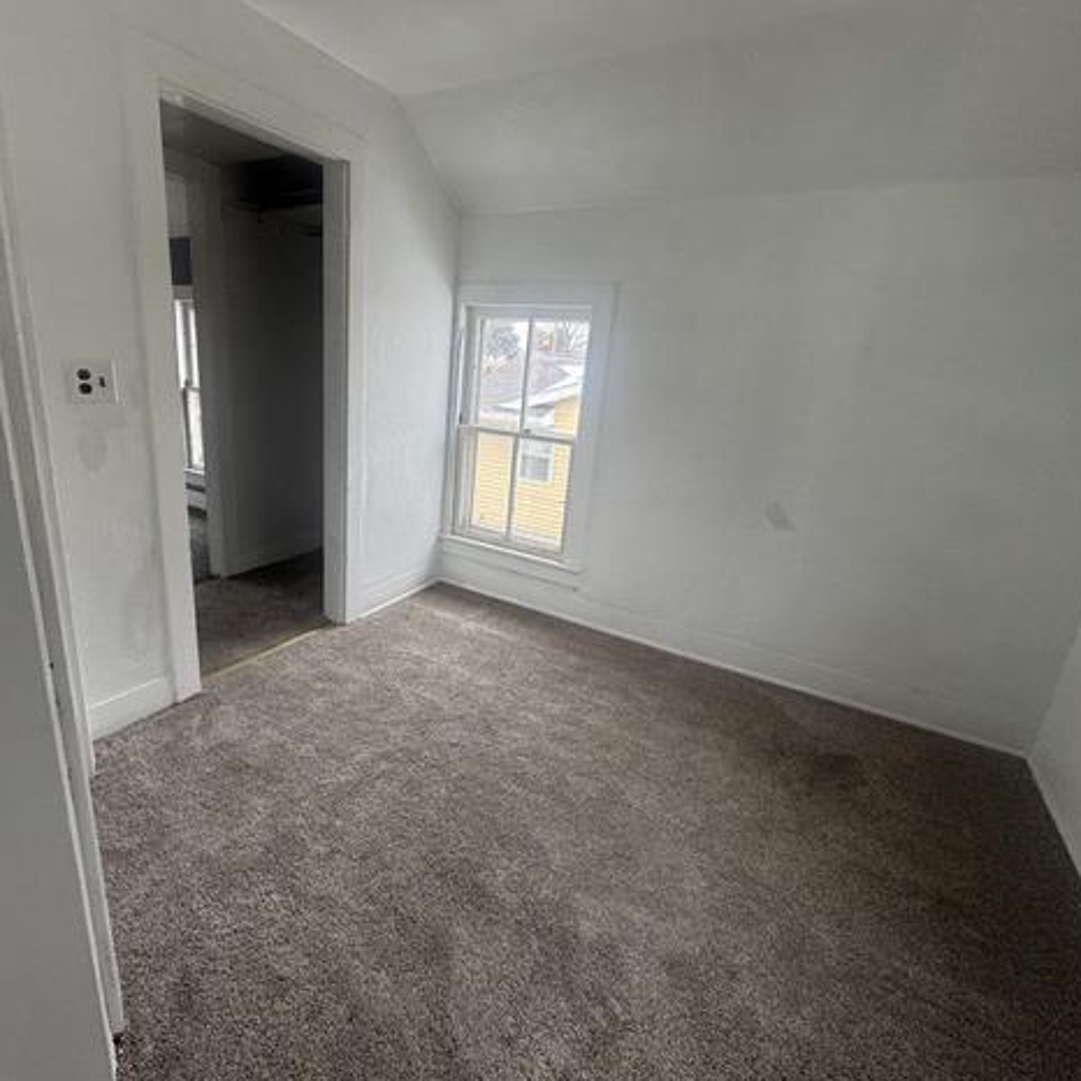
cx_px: 480
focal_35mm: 17
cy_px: 536
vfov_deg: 84.0
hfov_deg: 83.7
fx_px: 601
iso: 200
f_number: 2.2
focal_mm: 2.22
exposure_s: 1/99
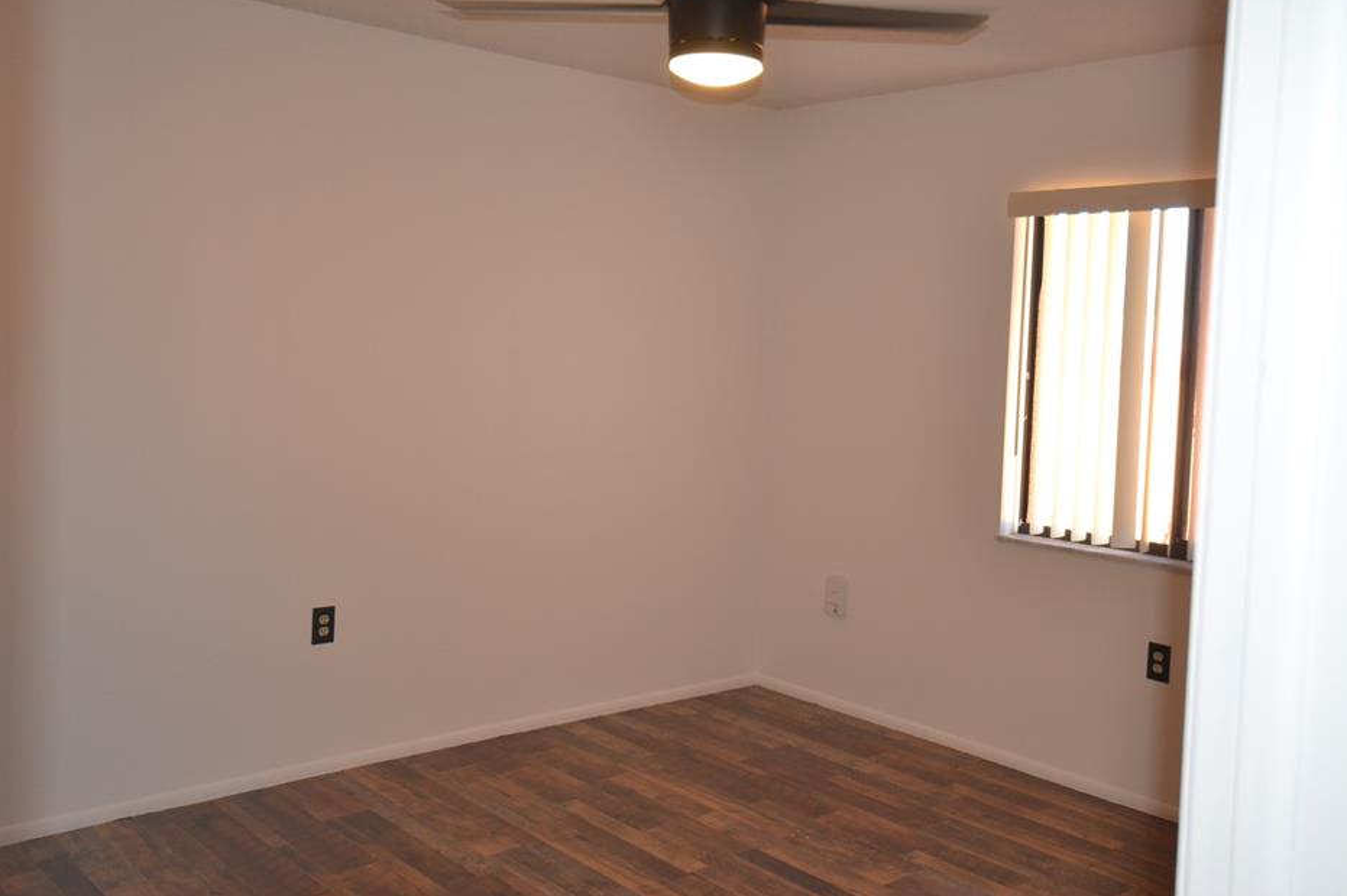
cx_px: 716
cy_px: 408
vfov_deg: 39.9
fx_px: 1234
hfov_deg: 57.2
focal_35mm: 33
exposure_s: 1/60
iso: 400
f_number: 4.5
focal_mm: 20
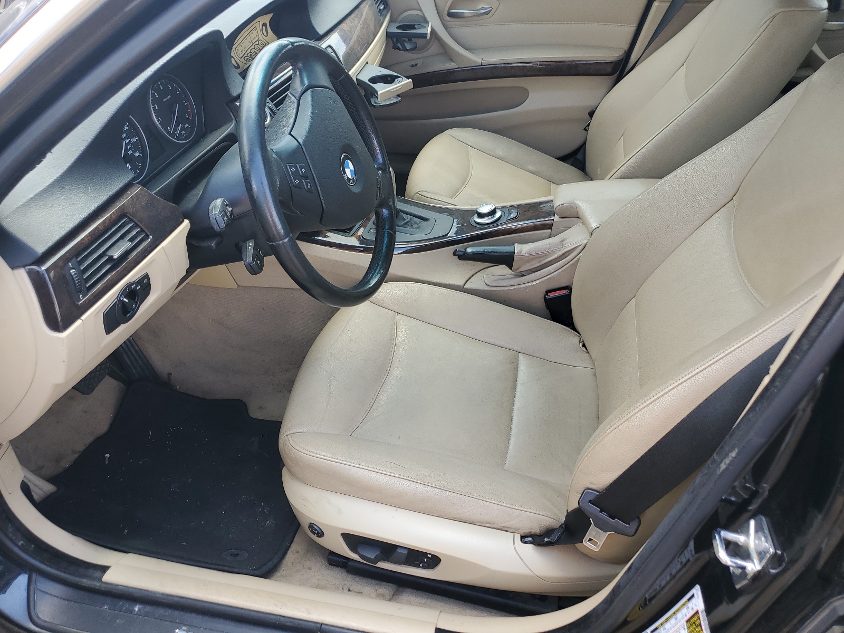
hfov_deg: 67.3
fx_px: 634
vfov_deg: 53.1
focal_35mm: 26
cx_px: 422
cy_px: 316
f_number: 1.5
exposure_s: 1/208
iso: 50
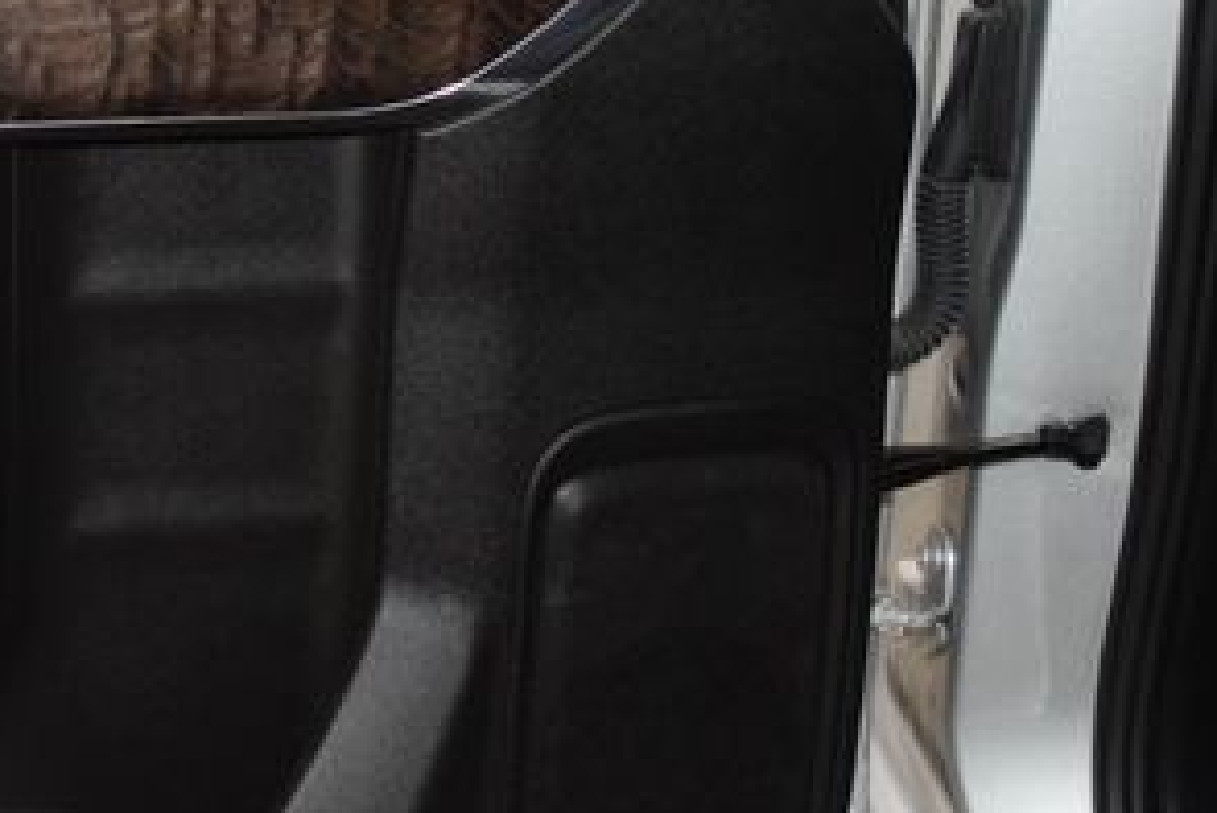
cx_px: -21
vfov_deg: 17.5
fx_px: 2638
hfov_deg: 24.7
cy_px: 254
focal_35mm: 78
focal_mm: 24
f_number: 3.8
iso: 2200
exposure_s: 1/125
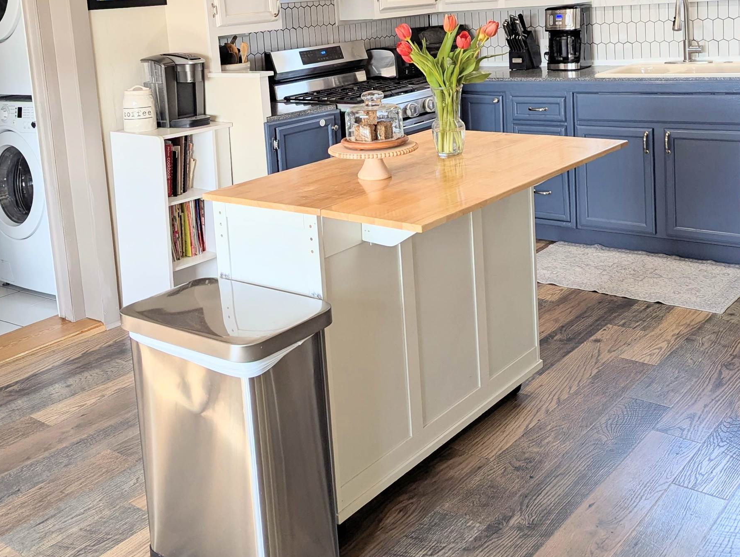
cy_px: 113
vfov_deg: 34.2
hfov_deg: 45.7
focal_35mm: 41
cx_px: 345
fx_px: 878
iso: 81
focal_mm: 6.81
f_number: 1.85
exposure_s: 1/120
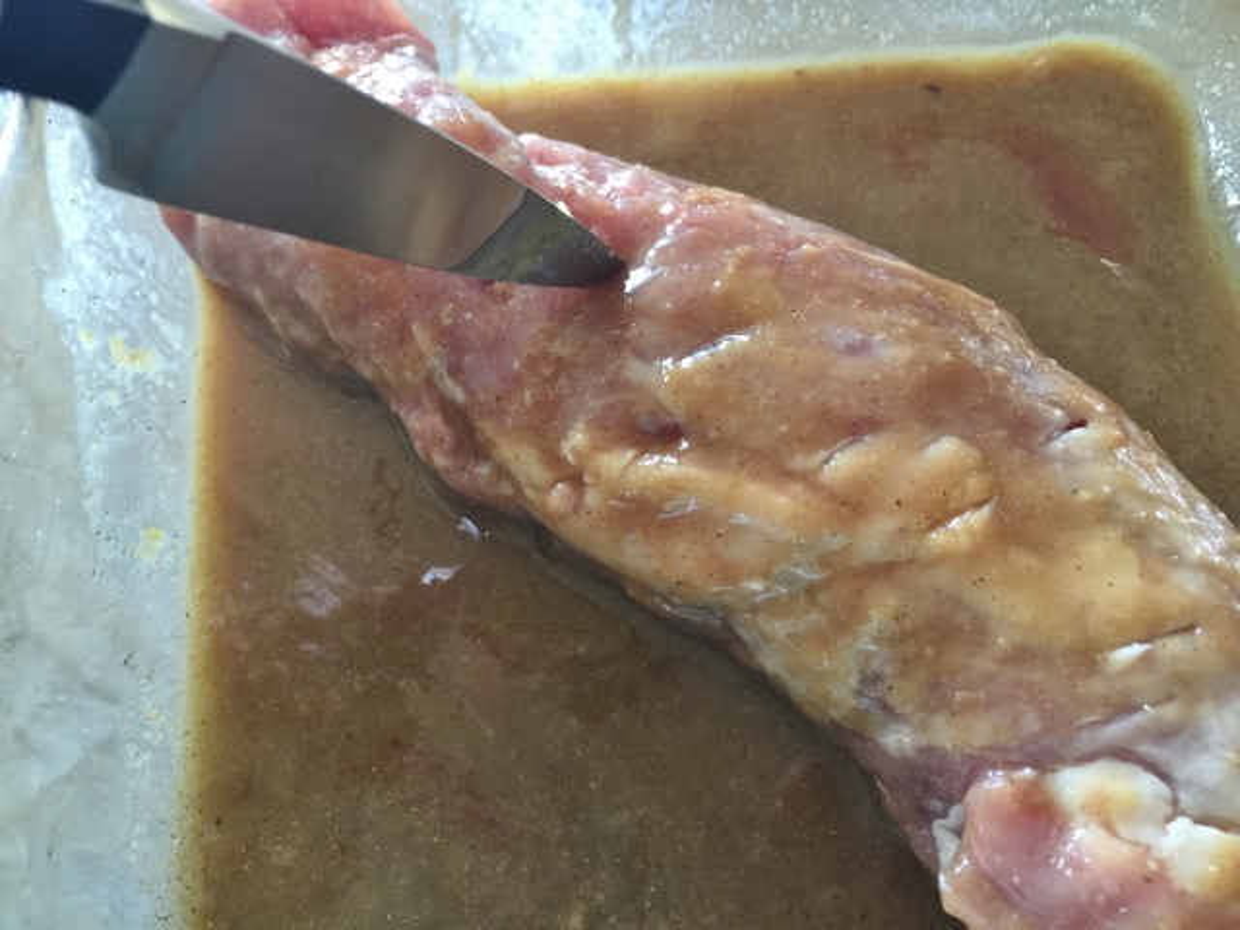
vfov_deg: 48.2
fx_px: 1039
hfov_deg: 61.7
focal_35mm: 29
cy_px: 465
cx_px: 620
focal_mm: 4.15
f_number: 2.2
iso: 80
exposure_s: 1/15
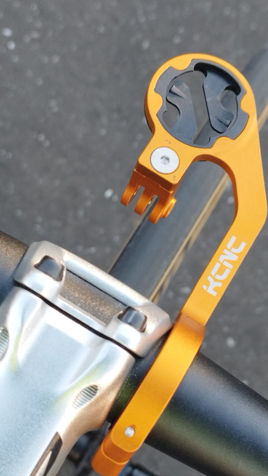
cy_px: 253
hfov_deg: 28.8
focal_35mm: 41
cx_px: 181
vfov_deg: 49.4
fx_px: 518
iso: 70
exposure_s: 1/100
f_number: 1.89
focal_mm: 5.89
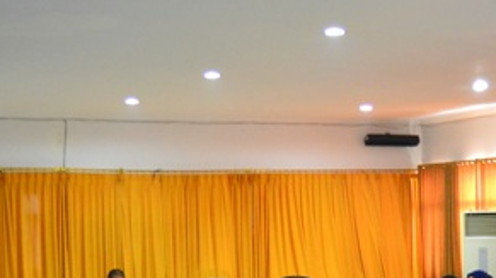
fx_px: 1182
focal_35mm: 90
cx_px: 336
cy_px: 310
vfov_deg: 13.1
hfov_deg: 23.6
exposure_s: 1/40
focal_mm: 26
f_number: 4
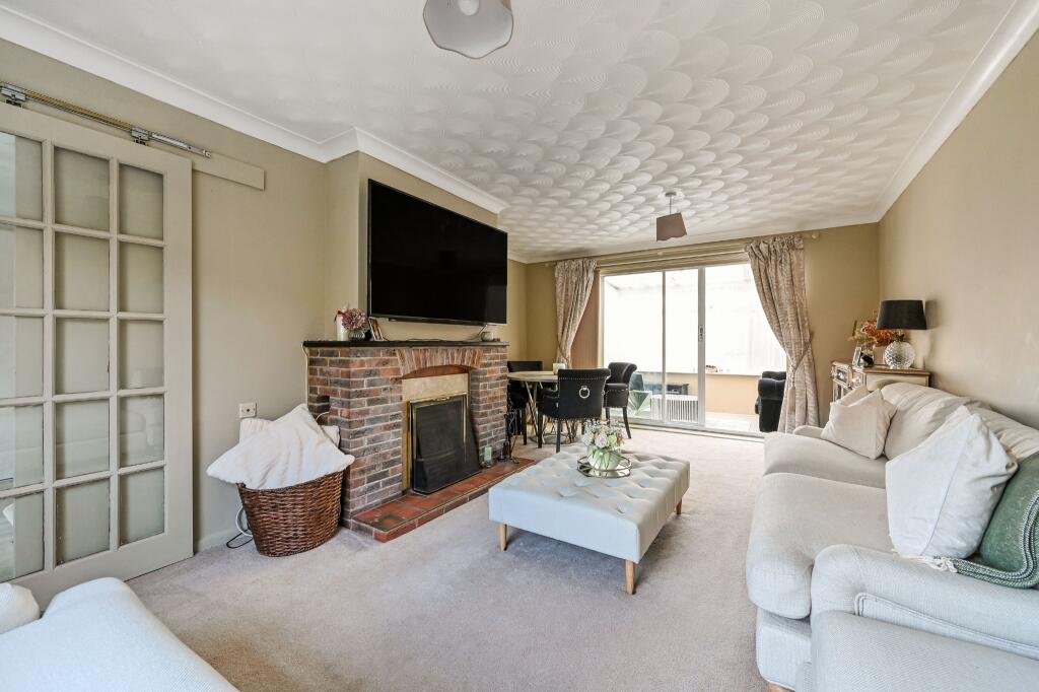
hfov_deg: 104.3
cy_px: 346
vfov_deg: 81.2
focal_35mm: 14
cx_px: 520
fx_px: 404
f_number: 9
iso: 400
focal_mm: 14
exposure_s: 1/13
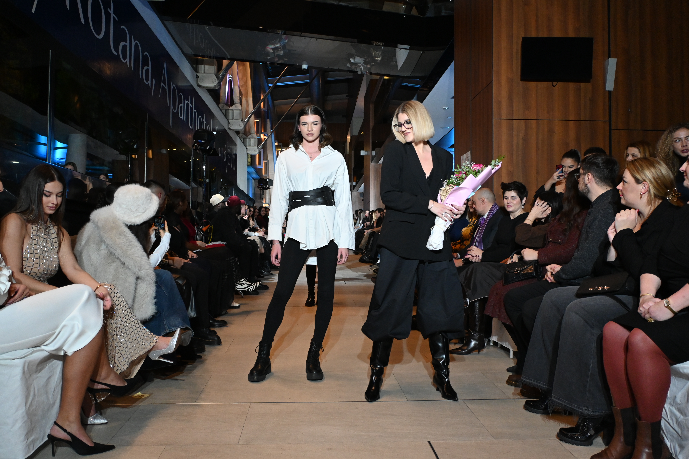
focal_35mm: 31
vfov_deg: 42.6
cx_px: 344
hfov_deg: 60.7
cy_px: 230
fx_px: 588
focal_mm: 20.5
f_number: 4.8
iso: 1800
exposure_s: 1/125
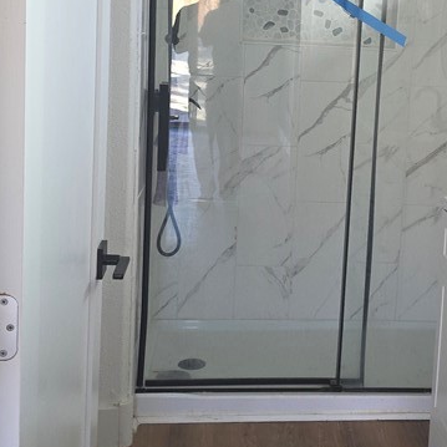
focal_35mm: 58
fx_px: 847
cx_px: 357
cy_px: 127
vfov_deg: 29.2
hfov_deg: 28.9
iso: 200
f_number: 1.7
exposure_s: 1/120
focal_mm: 6.3
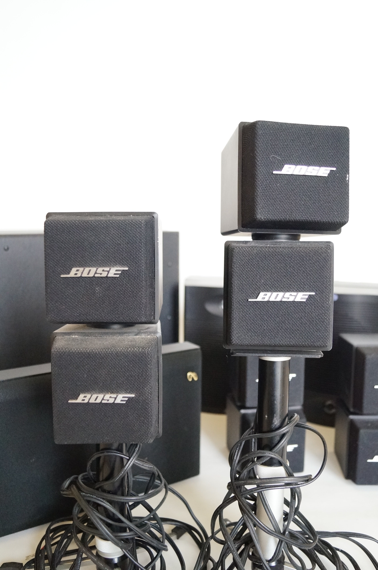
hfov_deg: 39.8
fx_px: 521
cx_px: 189
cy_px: 285
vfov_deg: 57.3
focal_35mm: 33
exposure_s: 1/60
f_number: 4
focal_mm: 22
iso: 2000
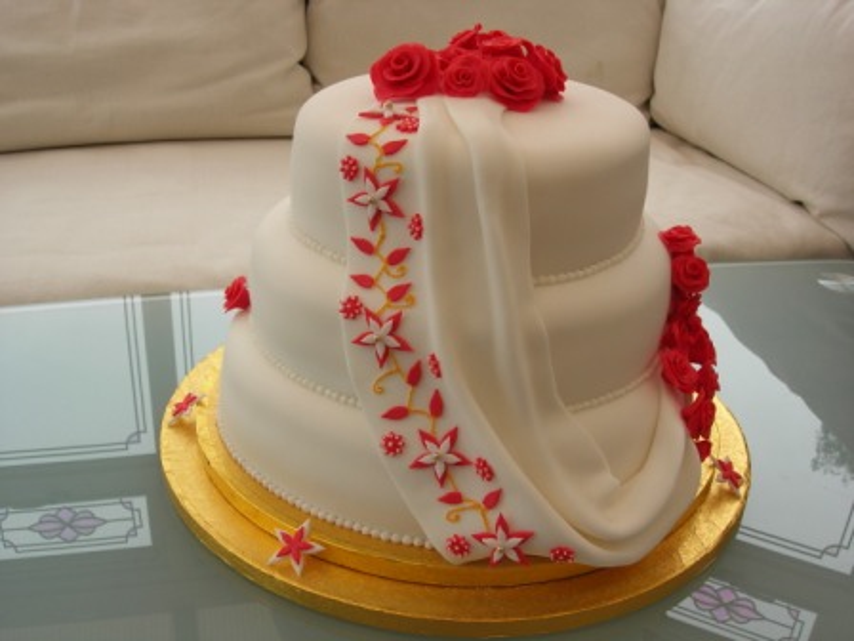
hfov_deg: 49.0
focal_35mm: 38
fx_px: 937
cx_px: 427
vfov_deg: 37.7
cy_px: 320
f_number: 4.8
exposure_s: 1/75.2
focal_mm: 7.8
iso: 64
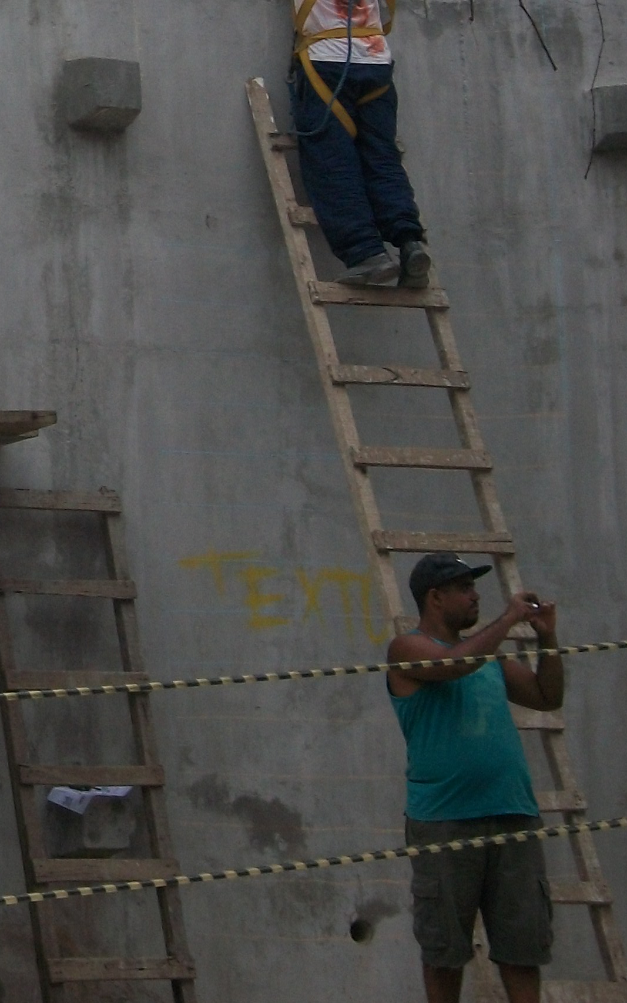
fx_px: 3856
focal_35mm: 141
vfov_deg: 14.7
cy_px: 205
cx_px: -329
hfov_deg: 9.0
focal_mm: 11
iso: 80
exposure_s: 1/250
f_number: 4.1
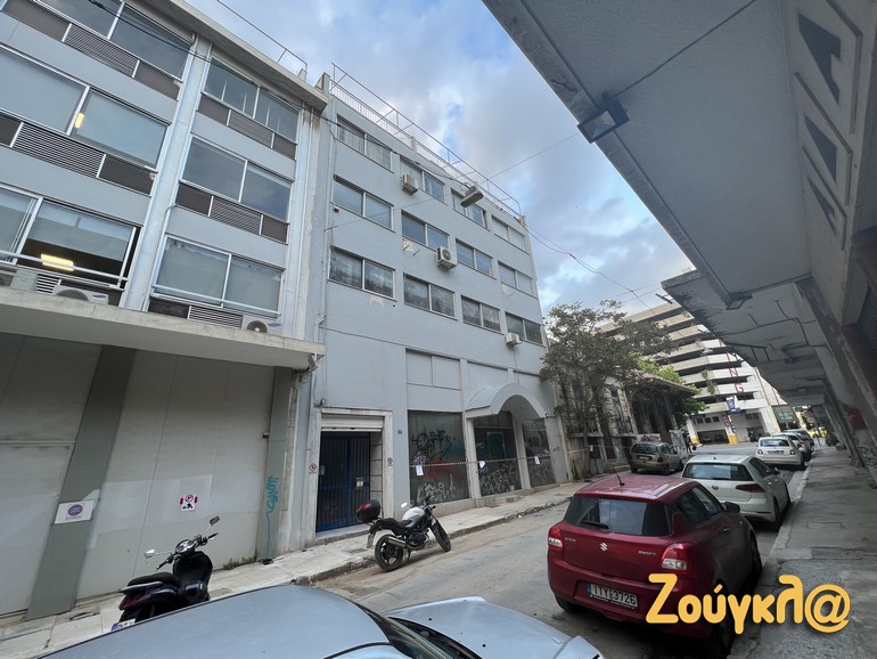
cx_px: 438
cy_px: 330
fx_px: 329
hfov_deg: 106.2
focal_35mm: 13
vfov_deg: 89.9
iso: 32
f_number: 1.8
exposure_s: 1/99
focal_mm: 1.57
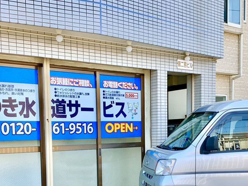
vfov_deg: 28.2
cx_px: 129
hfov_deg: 38.2
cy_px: 162
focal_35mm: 50
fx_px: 358
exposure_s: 1/492
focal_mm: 4.25
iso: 25
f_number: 1.8
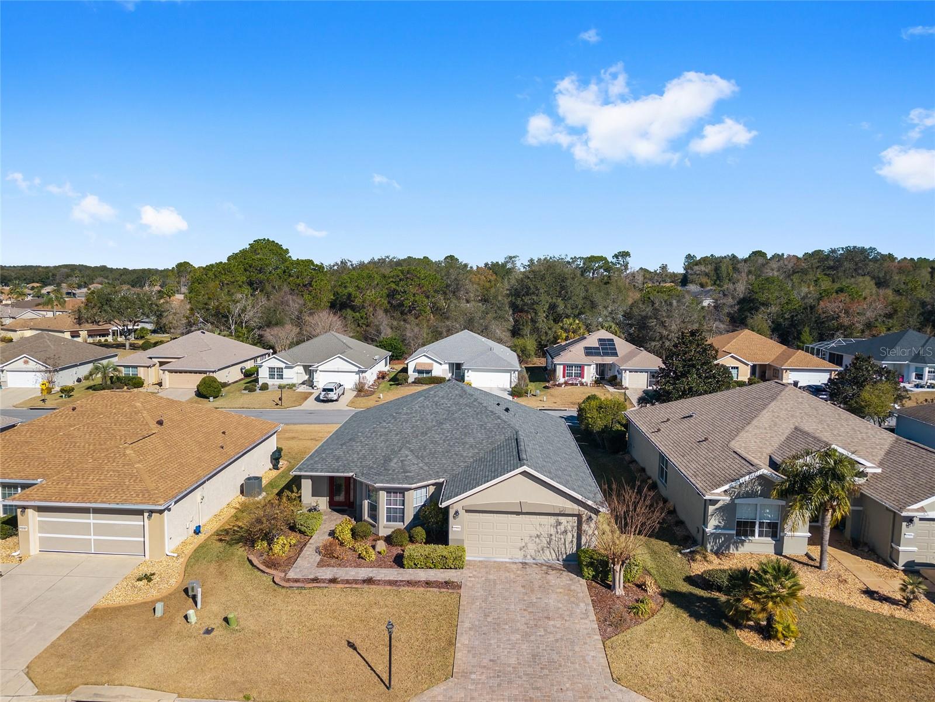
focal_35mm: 24
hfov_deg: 71.6
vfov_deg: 56.8
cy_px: 351
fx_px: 648
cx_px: 468
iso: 100
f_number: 1.8
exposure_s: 1/60
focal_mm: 8.67
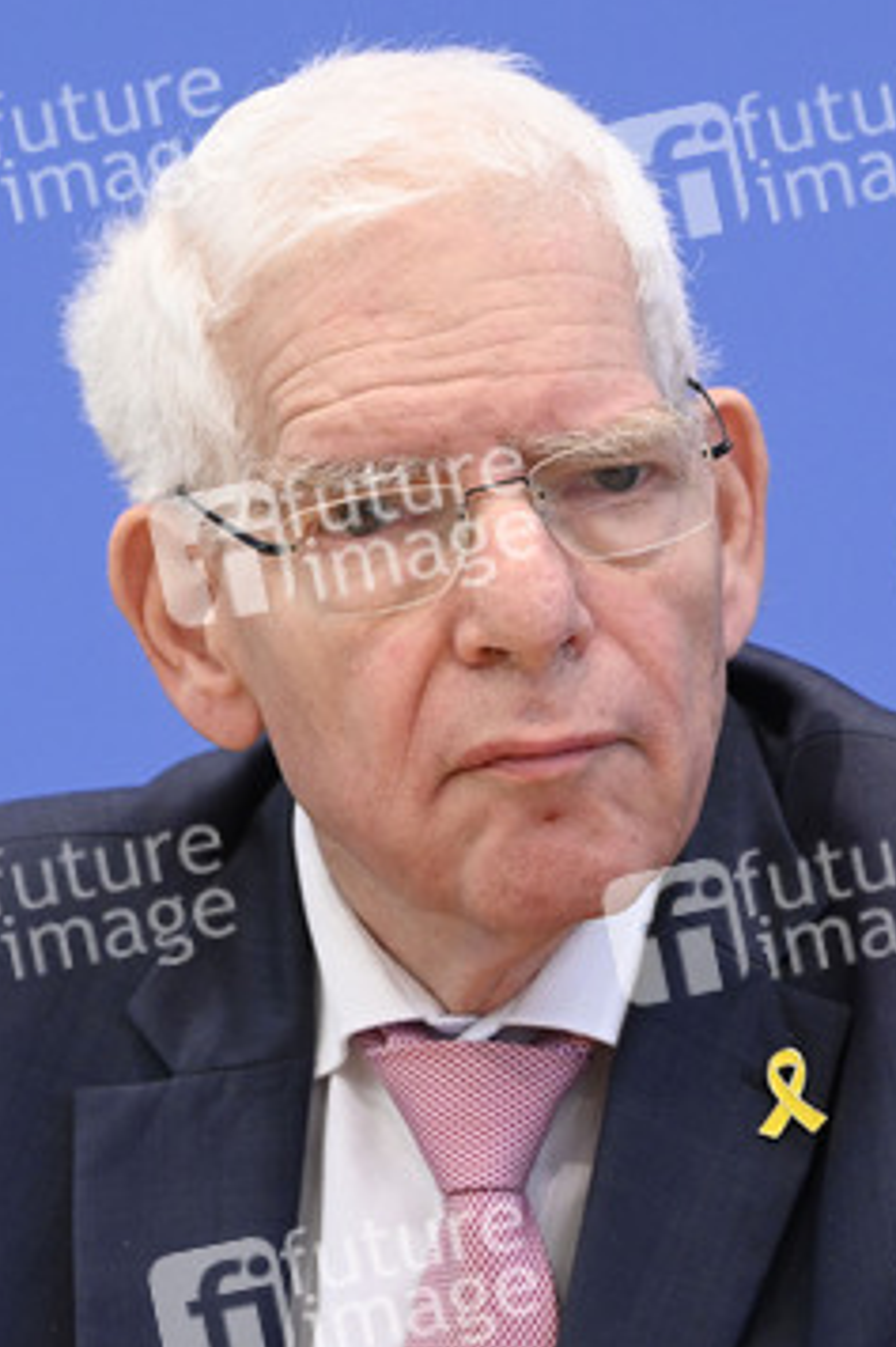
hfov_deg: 9.4
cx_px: 454
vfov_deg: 14.1
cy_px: 726
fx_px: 5456
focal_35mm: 146
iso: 4000
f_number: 5.6
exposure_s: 1/500
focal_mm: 130
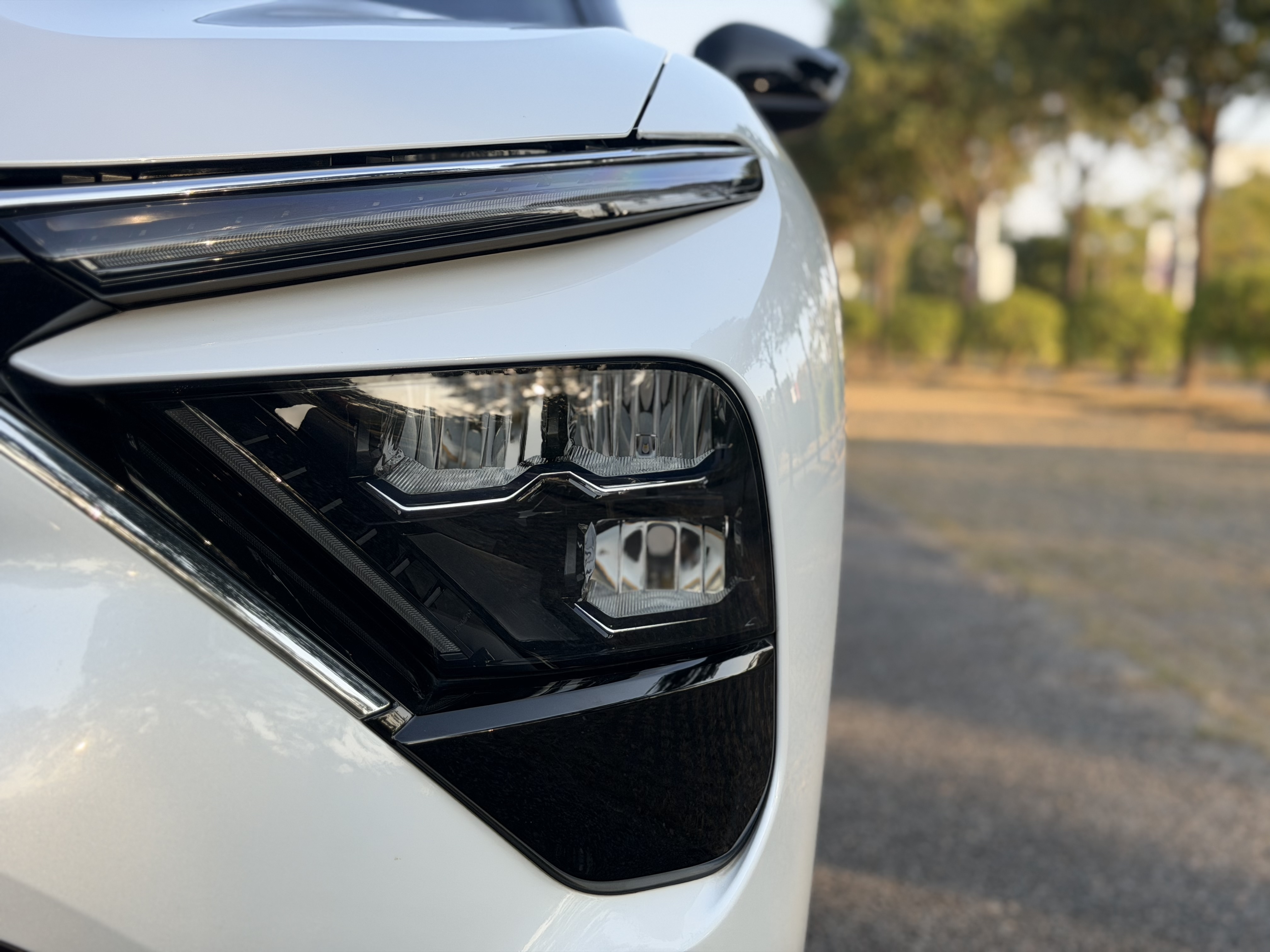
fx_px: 1761
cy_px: 476
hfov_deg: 39.7
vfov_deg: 30.3
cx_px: 635
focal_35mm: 48
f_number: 1.78
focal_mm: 6.76
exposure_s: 1/810
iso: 64
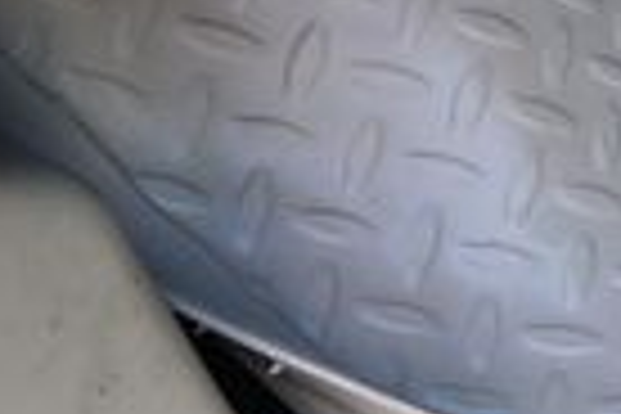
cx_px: 1251
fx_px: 1915
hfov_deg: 14.9
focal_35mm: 111
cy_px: 144
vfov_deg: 12.3
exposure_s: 1/40
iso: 100
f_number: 3.5
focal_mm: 16
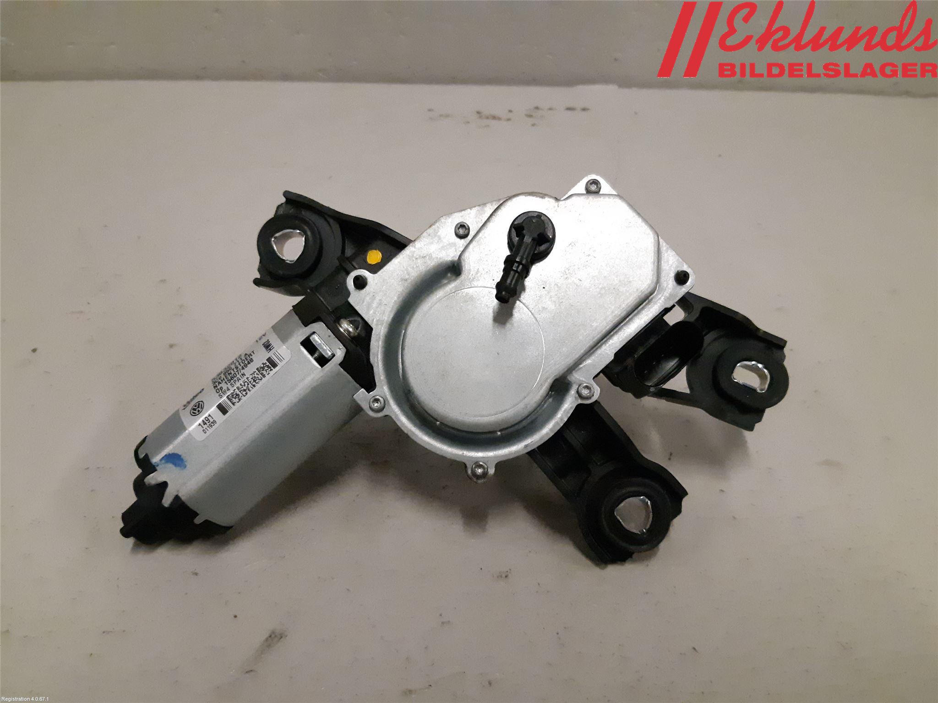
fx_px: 705
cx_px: 469
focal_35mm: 26
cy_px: 352
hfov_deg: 67.3
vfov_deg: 53.1
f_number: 1.7
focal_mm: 3.93
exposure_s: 1/354
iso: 800
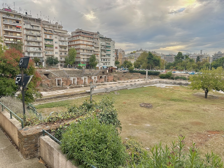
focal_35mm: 24
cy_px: 84
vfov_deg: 56.8
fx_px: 155
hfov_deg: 71.6
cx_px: 112
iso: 64
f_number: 1.78
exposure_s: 1/235
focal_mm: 6.86
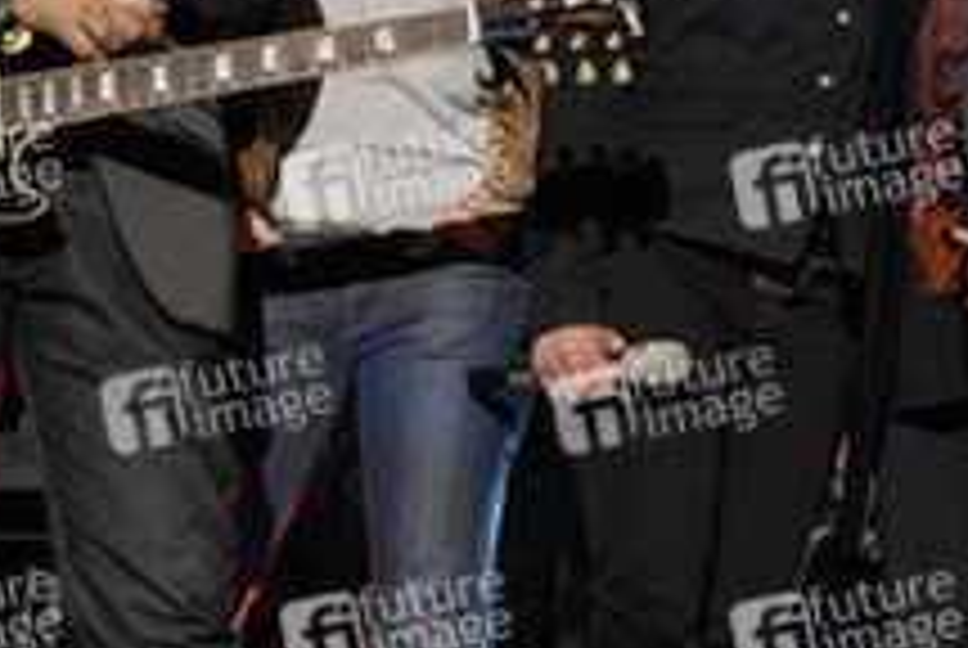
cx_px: 720
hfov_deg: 17.1
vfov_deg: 11.5
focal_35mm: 119
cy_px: 63
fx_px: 3204
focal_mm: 38
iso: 800
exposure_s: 1/80
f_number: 5.6
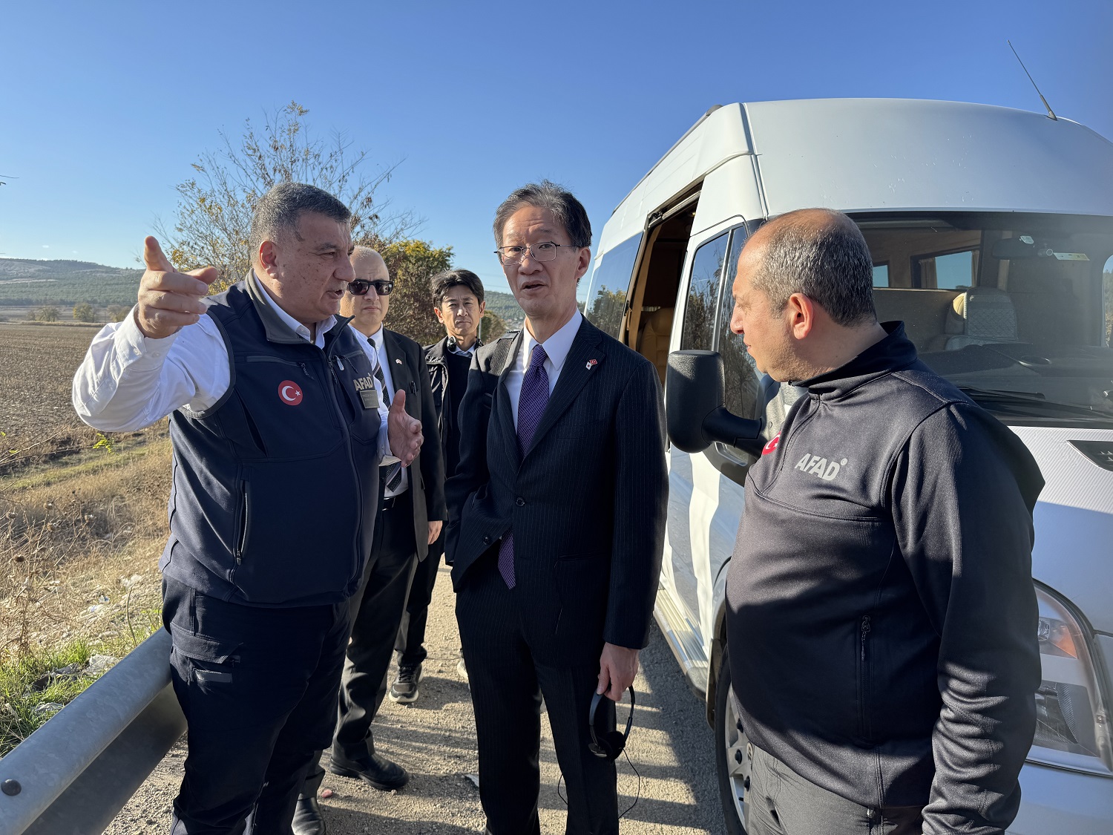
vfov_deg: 56.8
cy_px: 418
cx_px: 556
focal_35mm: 24
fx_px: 772
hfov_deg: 71.6
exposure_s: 1/2041
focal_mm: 6.76
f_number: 1.78
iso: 80
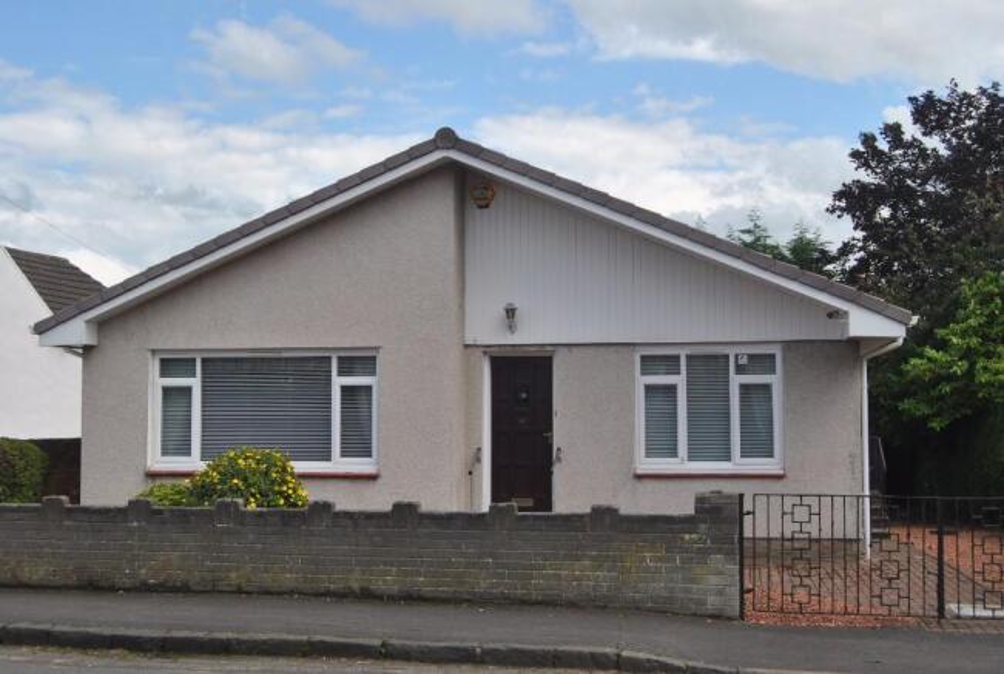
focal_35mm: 45
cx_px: 502
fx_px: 1258
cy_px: 337
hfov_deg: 43.5
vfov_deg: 30.0
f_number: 8
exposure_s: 1/250
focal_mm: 30
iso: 100
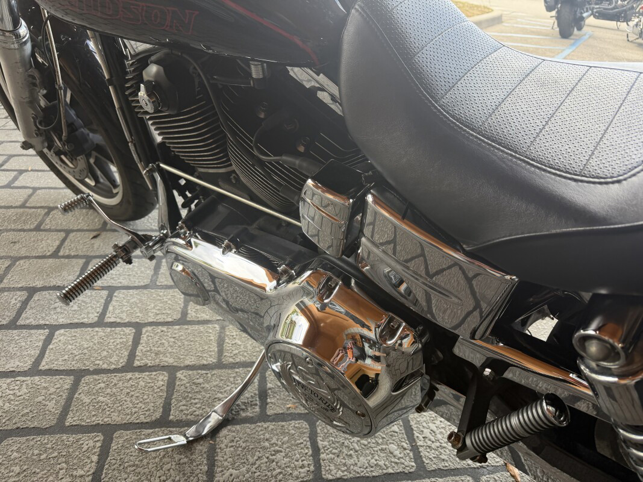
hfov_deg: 71.6
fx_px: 446
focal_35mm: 24
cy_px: 241
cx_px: 322
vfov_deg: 56.8
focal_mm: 6.76
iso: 100
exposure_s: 1/478
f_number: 1.78
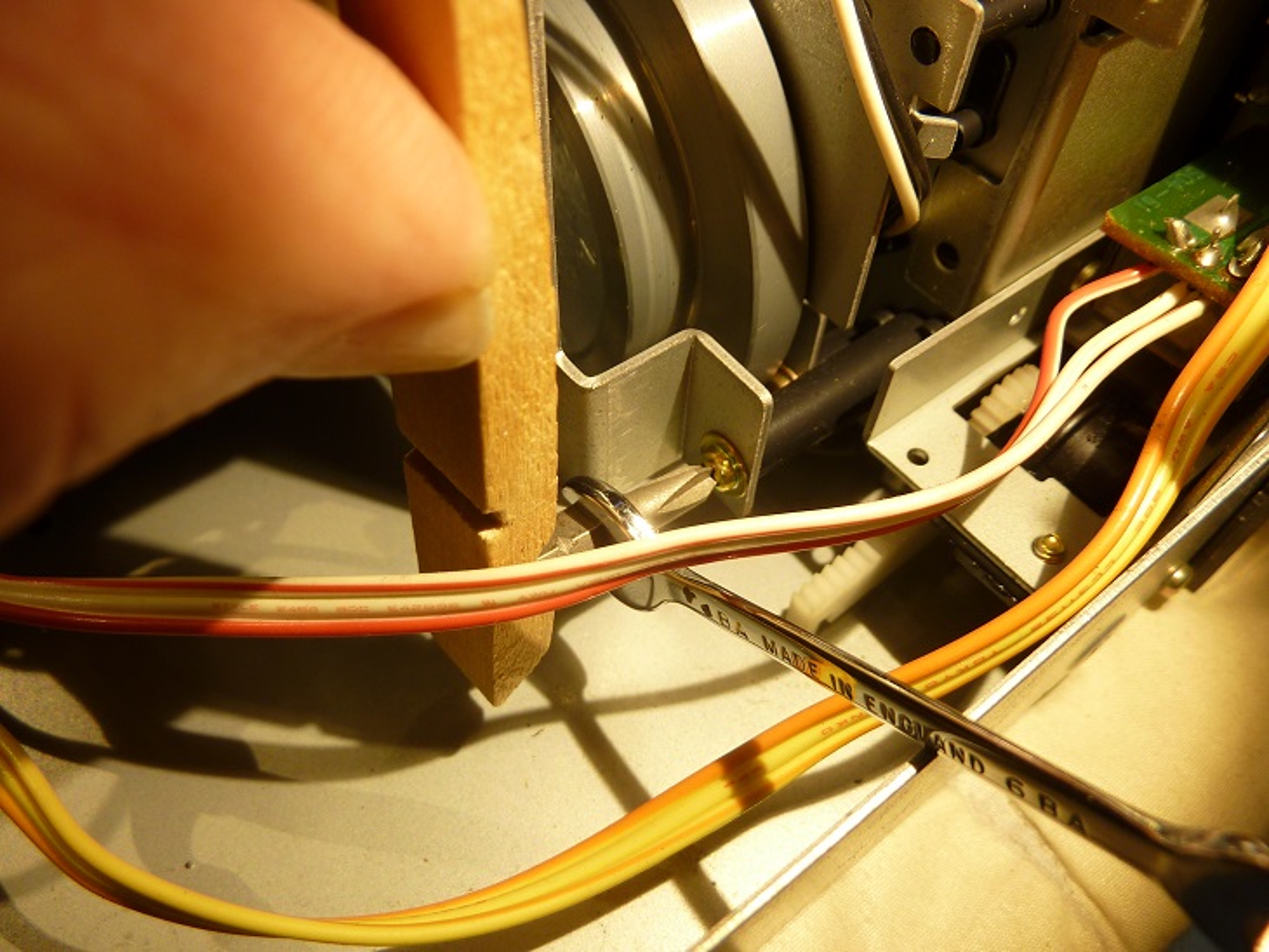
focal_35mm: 25
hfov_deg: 69.4
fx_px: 917
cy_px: 476
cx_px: 634
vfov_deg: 54.9
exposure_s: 1/60
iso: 80
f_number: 3.3
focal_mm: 4.1
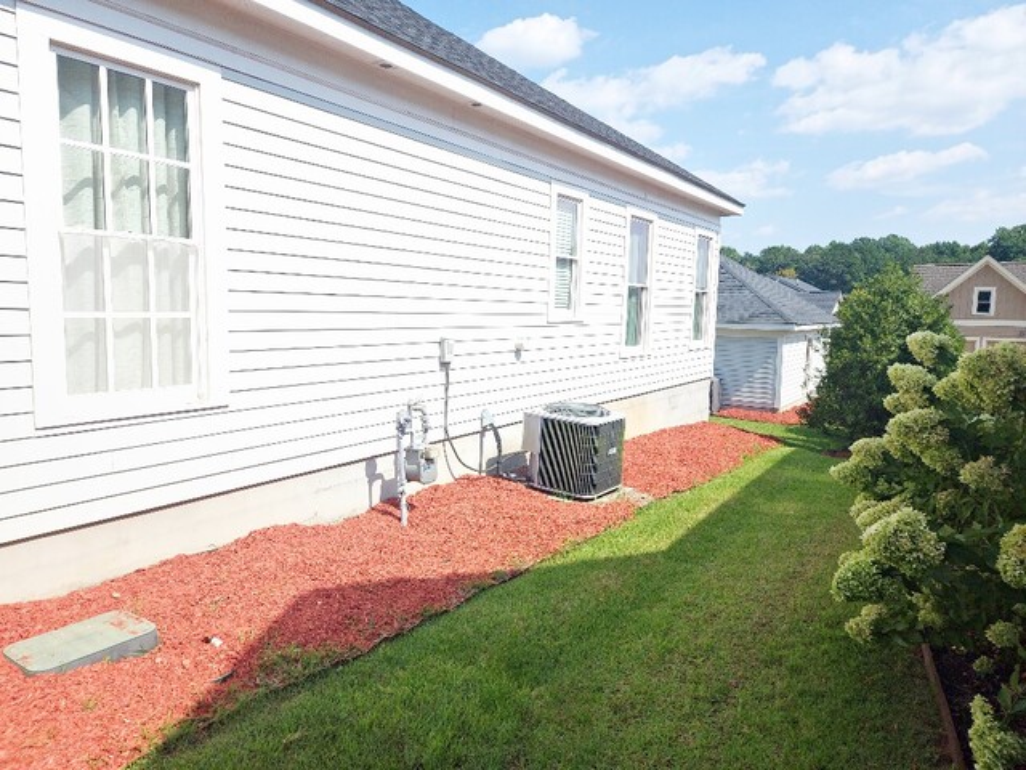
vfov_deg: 58.9
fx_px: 682
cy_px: 385
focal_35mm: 23
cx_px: 513
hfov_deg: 73.9
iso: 500
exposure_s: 1/18488
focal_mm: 6.4
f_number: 1.8
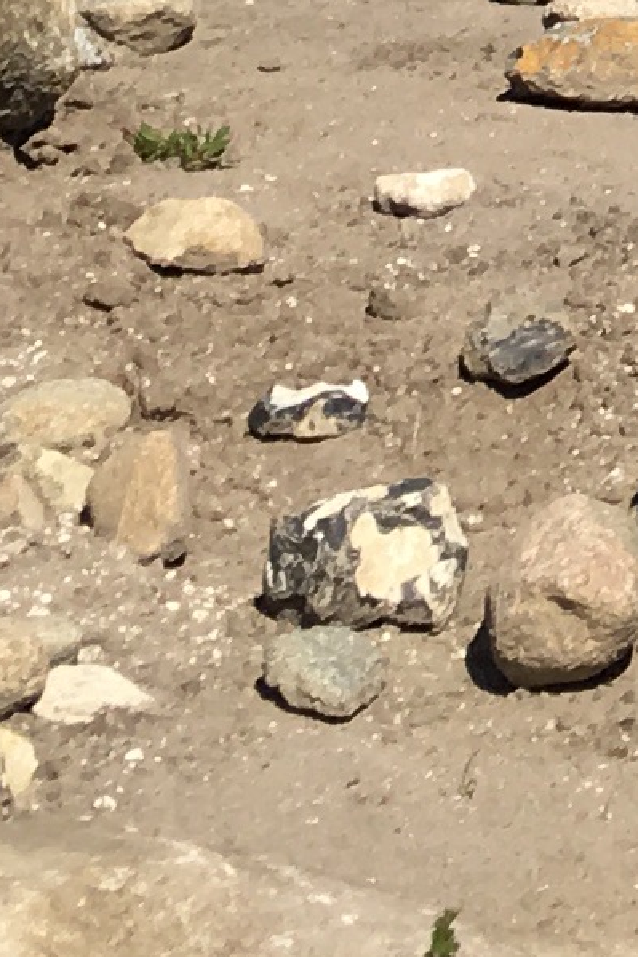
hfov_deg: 6.1
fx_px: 5399
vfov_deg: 9.4
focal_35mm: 203
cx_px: 2167
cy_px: -1042
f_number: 2.2
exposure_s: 1/1876
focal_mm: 4.15
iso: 25
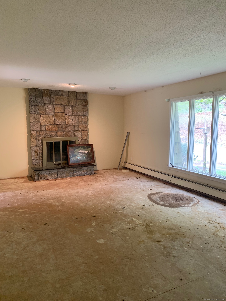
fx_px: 226
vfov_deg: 67.3
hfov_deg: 53.1
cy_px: 150
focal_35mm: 26
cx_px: 113
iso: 250
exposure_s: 1/60
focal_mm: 4.25
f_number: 1.8
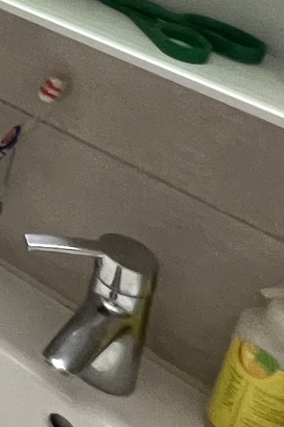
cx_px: -657
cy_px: -212
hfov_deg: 10.1
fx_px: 923
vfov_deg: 21.7
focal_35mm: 78
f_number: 1.8
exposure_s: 1/50
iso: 500
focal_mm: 1.57
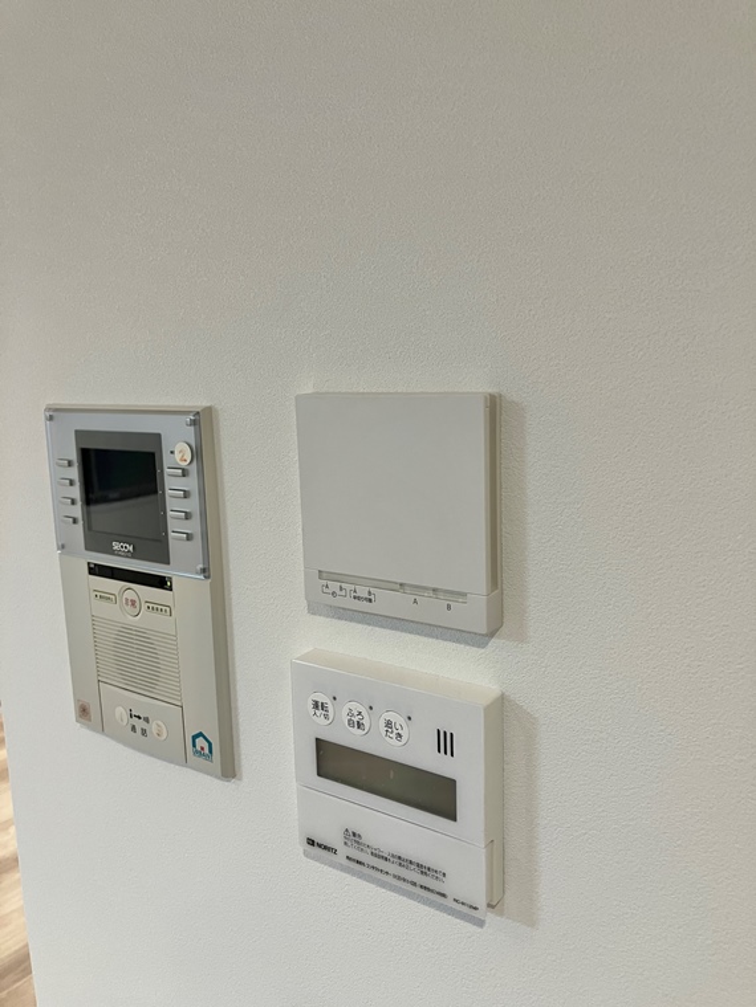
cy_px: 504
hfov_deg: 49.7
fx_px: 815
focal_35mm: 28
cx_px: 378
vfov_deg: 63.4
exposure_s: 1/60
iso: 80
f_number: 1.8
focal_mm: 3.99
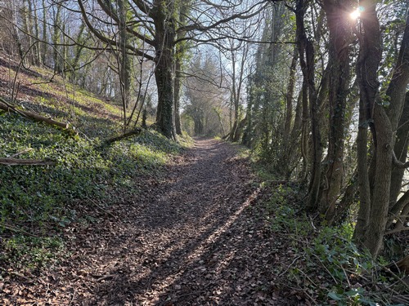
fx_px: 284
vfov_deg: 56.8
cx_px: 204
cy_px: 153
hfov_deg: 71.6
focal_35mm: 24
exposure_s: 1/403
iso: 100
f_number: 1.78
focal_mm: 6.76
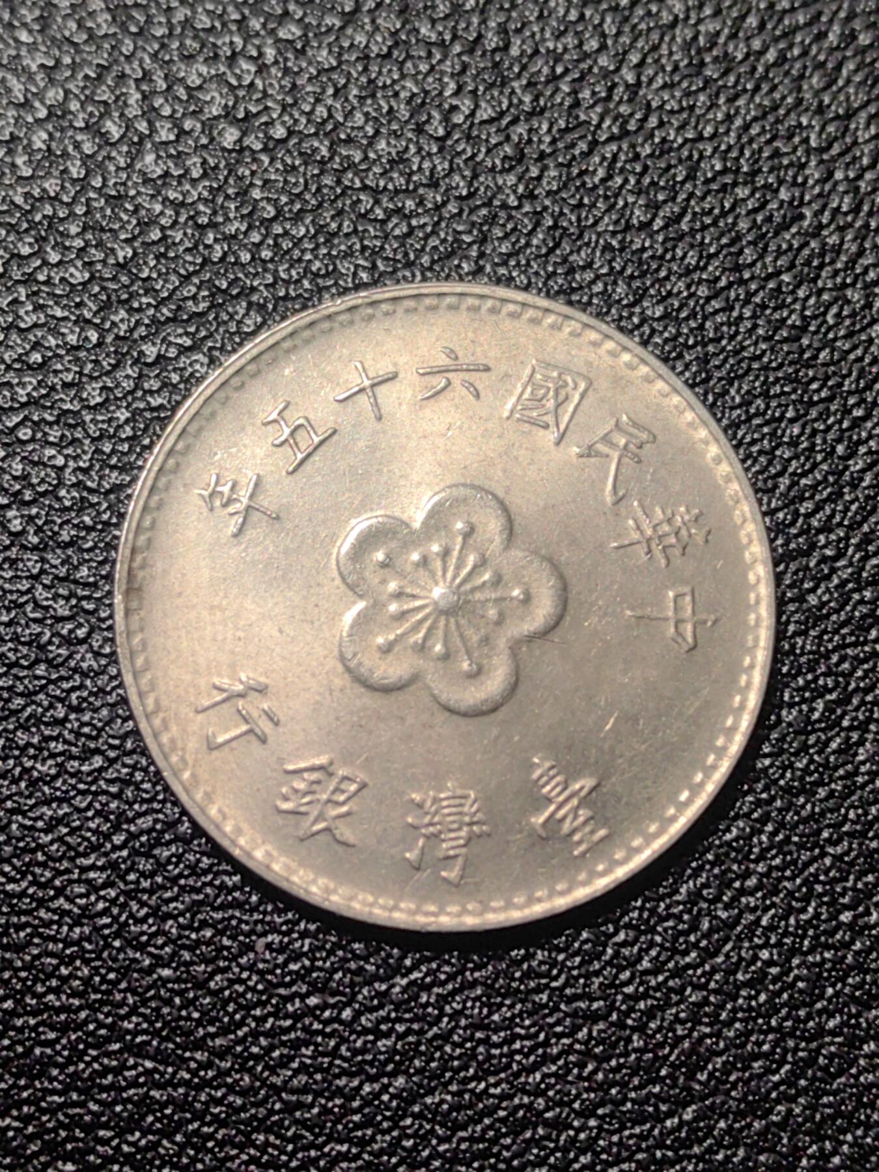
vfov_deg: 28.6
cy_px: 586
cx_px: 440
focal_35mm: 68
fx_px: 2302
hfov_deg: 21.6
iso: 50
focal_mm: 5.75
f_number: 2
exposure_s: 1/128
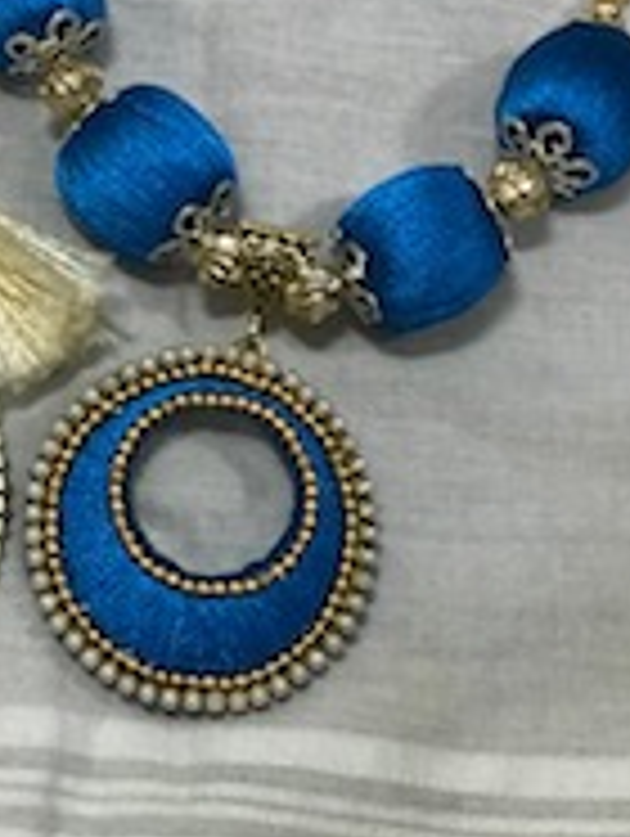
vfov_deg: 13.1
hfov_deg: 10.0
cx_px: 0
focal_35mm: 147
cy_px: -140
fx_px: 3559
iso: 400
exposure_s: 1/50
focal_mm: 6.6
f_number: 2.8
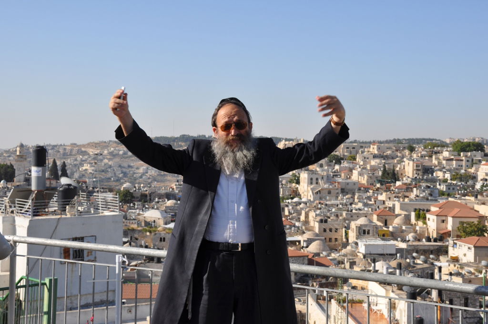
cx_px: 244
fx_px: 812
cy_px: 162
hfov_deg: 33.4
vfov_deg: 22.6
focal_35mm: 60
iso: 200
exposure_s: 1/200
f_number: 16
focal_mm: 40
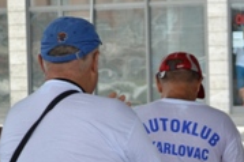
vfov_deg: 4.6
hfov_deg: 6.9
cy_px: 255
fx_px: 2003
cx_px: 294
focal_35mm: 296
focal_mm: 55
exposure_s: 1/125
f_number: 5.6
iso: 180
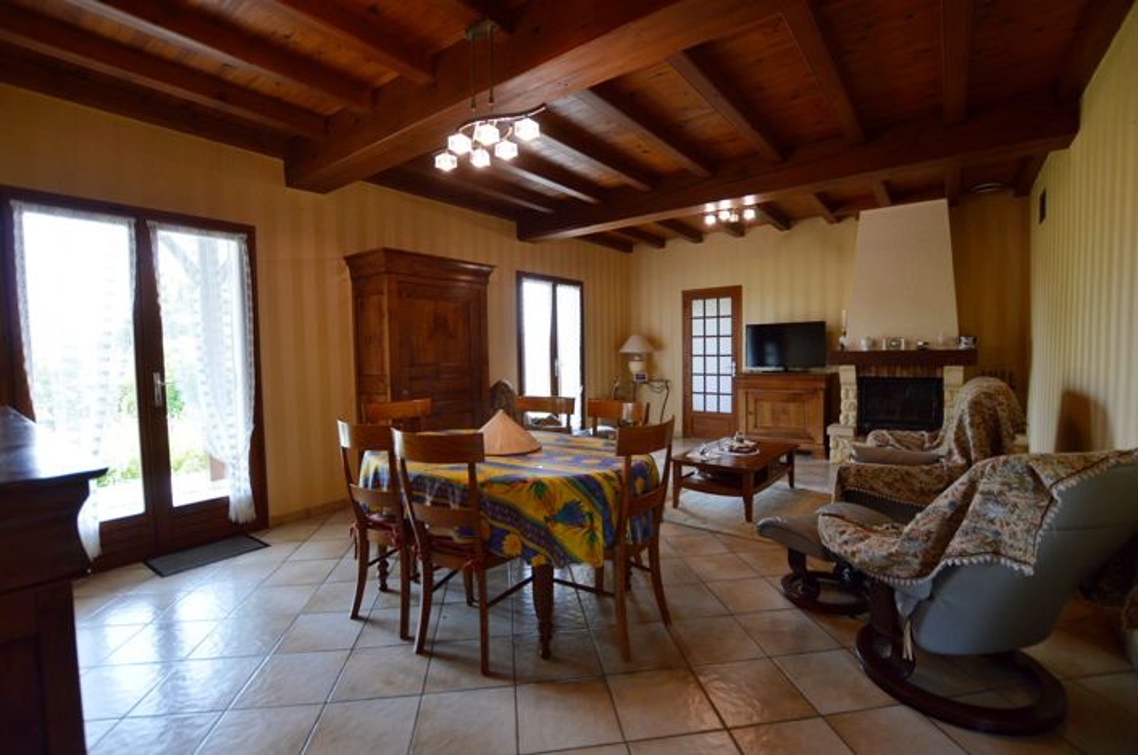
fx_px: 474
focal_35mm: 15
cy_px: 378
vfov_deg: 77.2
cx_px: 569
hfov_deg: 100.5
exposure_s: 1/60
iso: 400
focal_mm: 10
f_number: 3.5
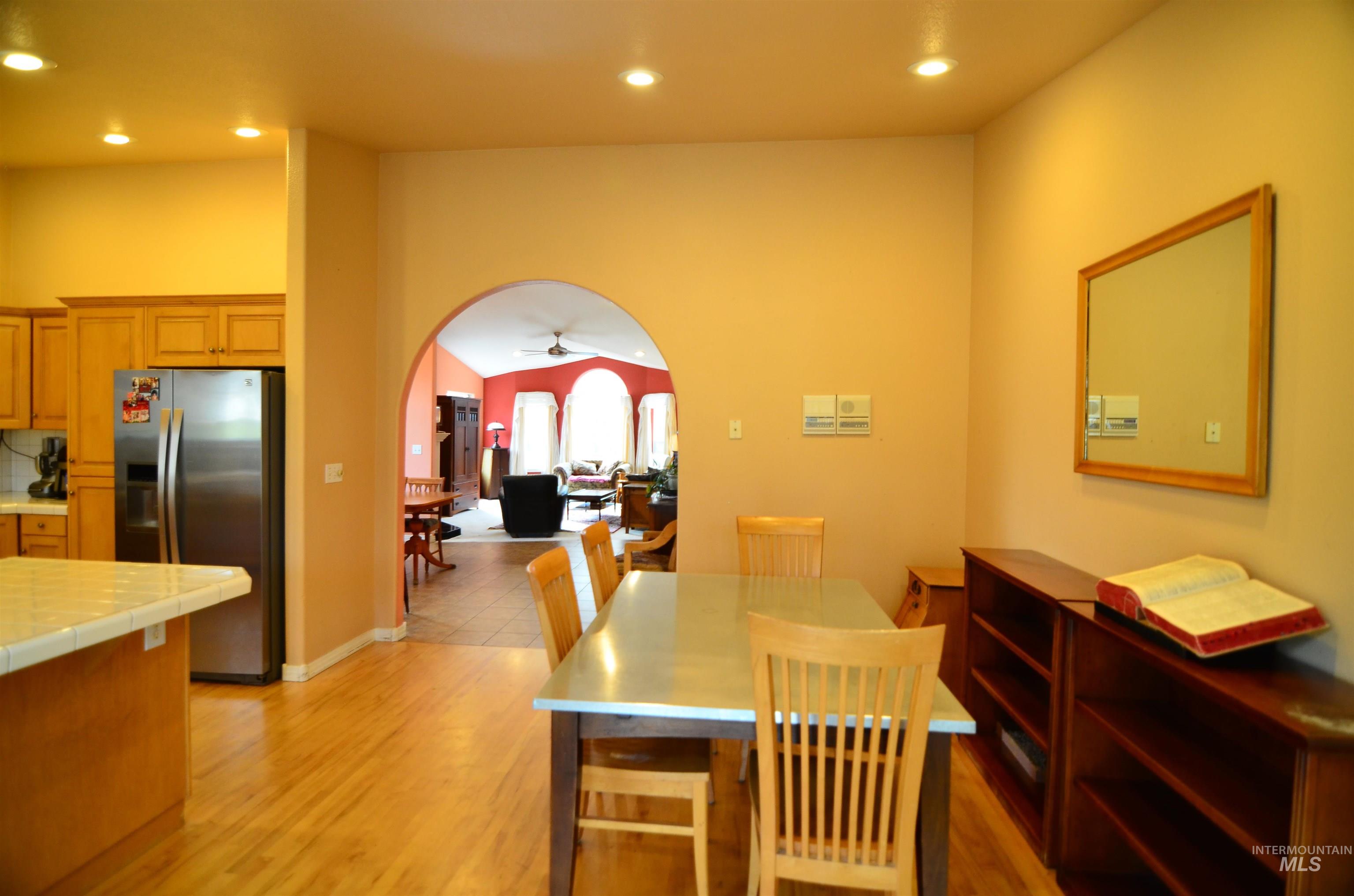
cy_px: 448
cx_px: 677
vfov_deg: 69.4
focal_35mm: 17
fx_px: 647
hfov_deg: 92.6
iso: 640
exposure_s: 1/40
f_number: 2.8
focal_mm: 11.5
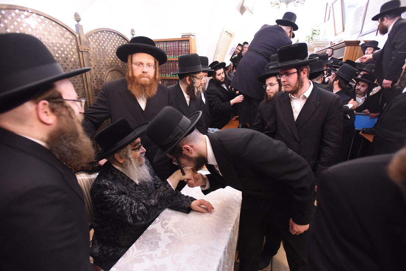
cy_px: 136
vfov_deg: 70.5
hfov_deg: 93.3
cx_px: 203
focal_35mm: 17
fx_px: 192
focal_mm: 17
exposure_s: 1/125
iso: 3200
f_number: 3.5
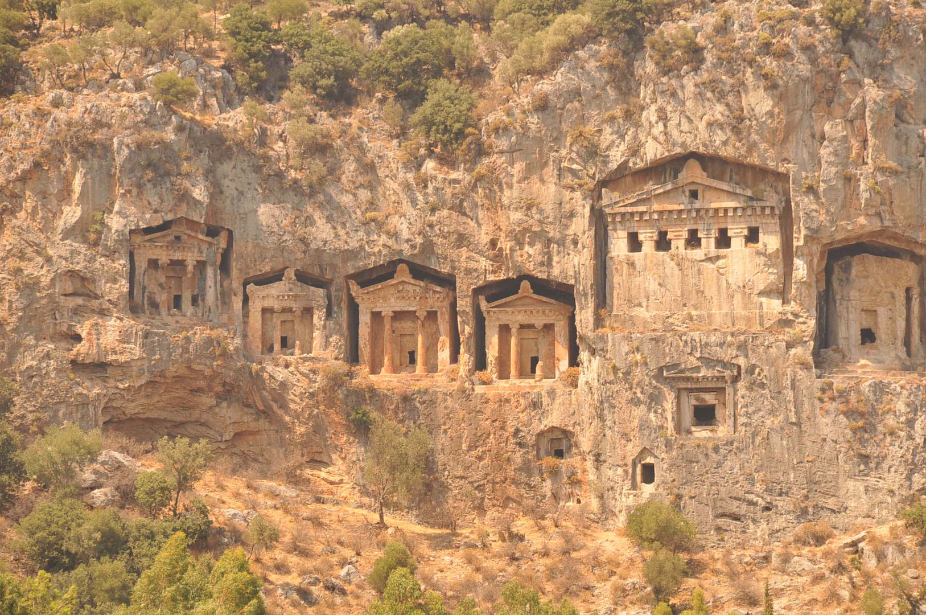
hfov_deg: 10.2
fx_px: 5201
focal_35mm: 202
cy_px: 308
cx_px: 463
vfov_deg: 6.8
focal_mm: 135
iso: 320
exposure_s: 1/250
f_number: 8
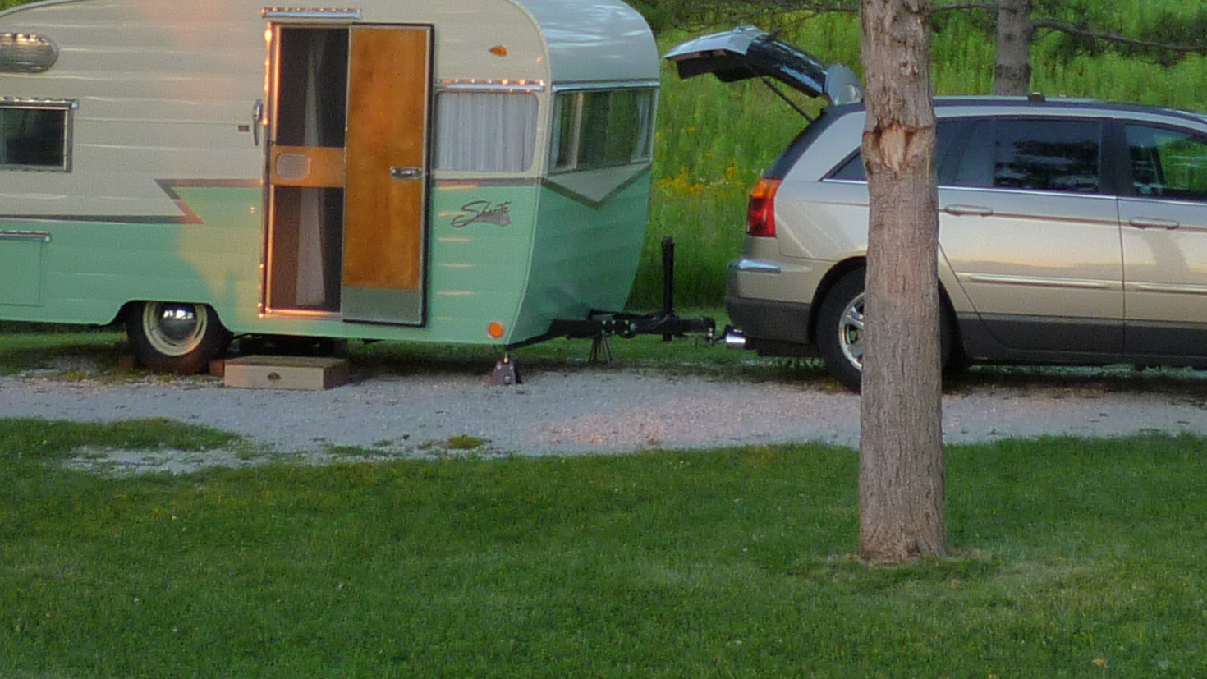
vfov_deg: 13.2
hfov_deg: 24.7
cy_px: -377
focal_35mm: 86
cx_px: 680
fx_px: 2753
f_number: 3.3
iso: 125
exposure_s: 1/50
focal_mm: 5.2
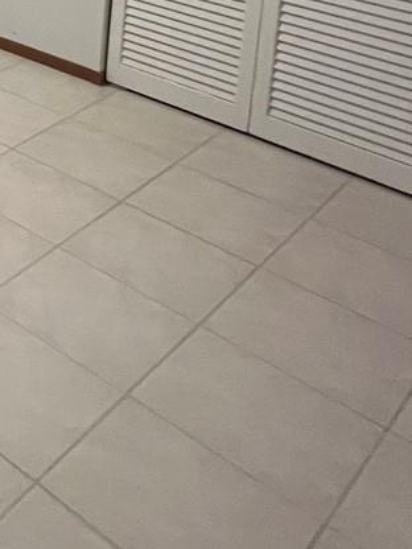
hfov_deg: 19.8
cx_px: -359
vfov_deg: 30.1
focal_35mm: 50
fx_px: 793
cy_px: -172
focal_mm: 1.57
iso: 500
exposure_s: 1/60
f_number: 1.8
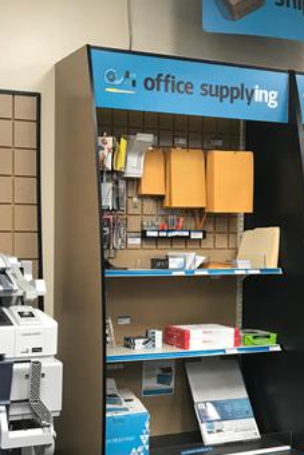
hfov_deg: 25.3
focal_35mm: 53
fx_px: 671
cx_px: 81
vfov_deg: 37.4
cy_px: 260
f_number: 1.8
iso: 40
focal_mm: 3.99
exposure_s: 1/17
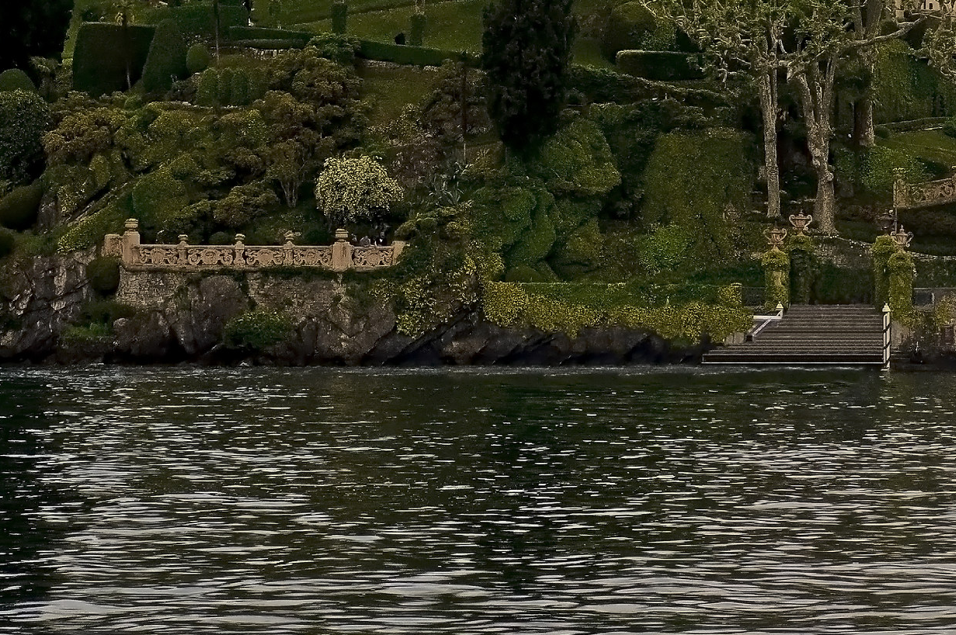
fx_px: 4801
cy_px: 85
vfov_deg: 7.5
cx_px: 693
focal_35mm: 181
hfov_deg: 11.3
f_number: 8
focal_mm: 62
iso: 1000
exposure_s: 1/2000
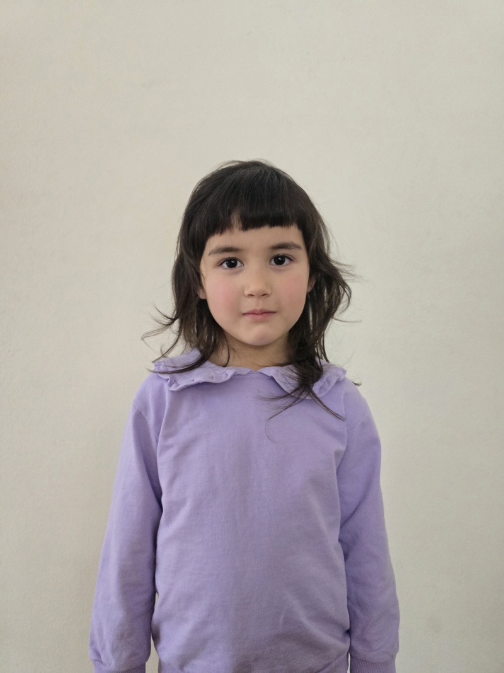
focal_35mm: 23
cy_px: 336
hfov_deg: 58.9
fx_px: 447
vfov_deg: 73.9
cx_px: 252
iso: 1000
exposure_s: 1/101
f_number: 1.7
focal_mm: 6.3
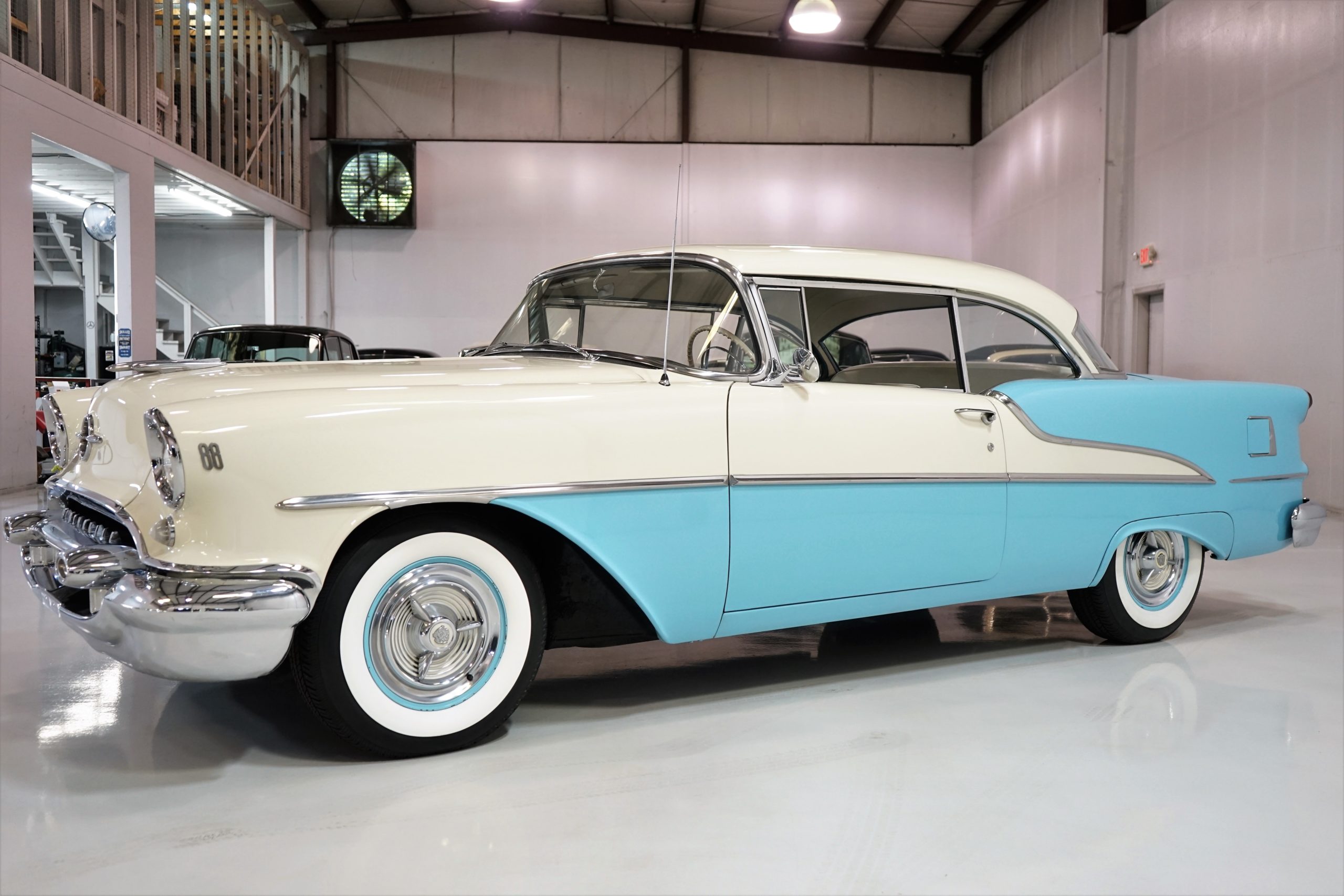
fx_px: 1269
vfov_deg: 38.9
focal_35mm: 34
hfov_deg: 55.8
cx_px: 672
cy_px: 448
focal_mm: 34
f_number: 4
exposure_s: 1/60
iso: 1000
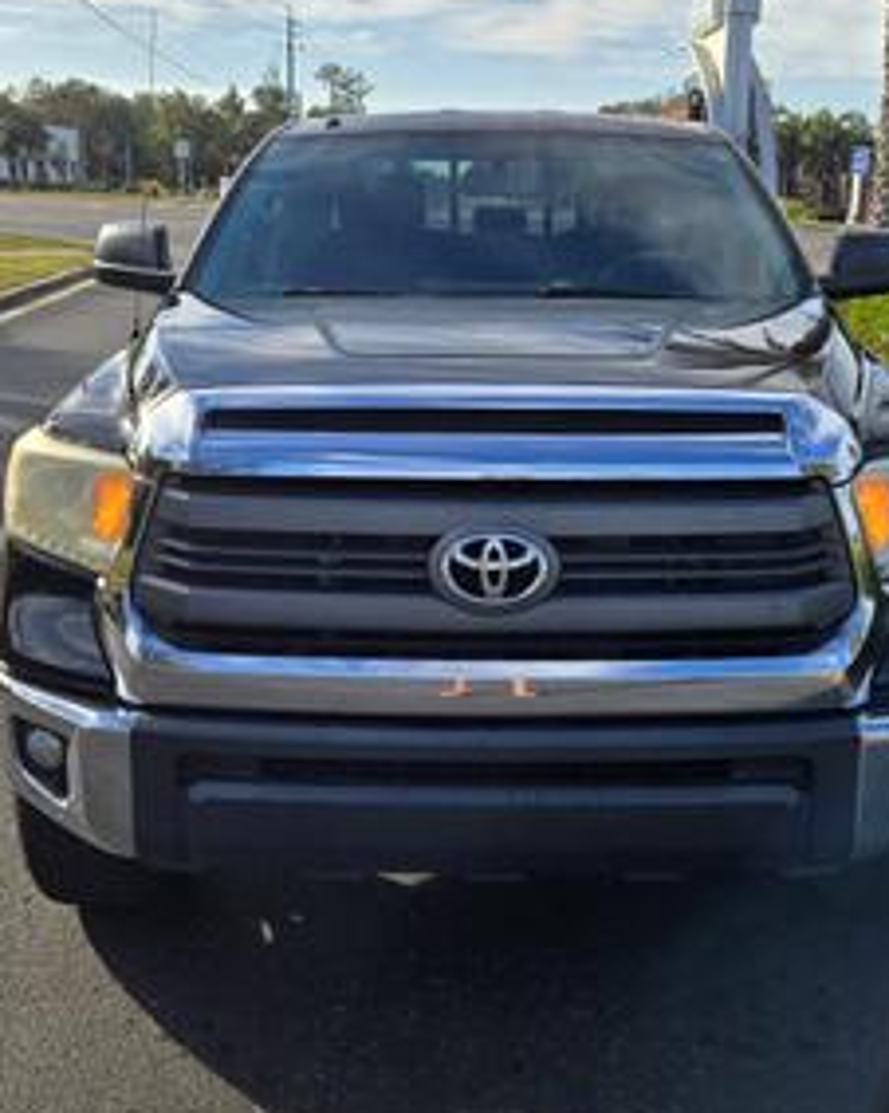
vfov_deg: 45.5
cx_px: 519
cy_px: 433
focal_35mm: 40
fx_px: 1317
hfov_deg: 37.2
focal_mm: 5.4
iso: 25
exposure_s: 1/1672
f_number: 1.8
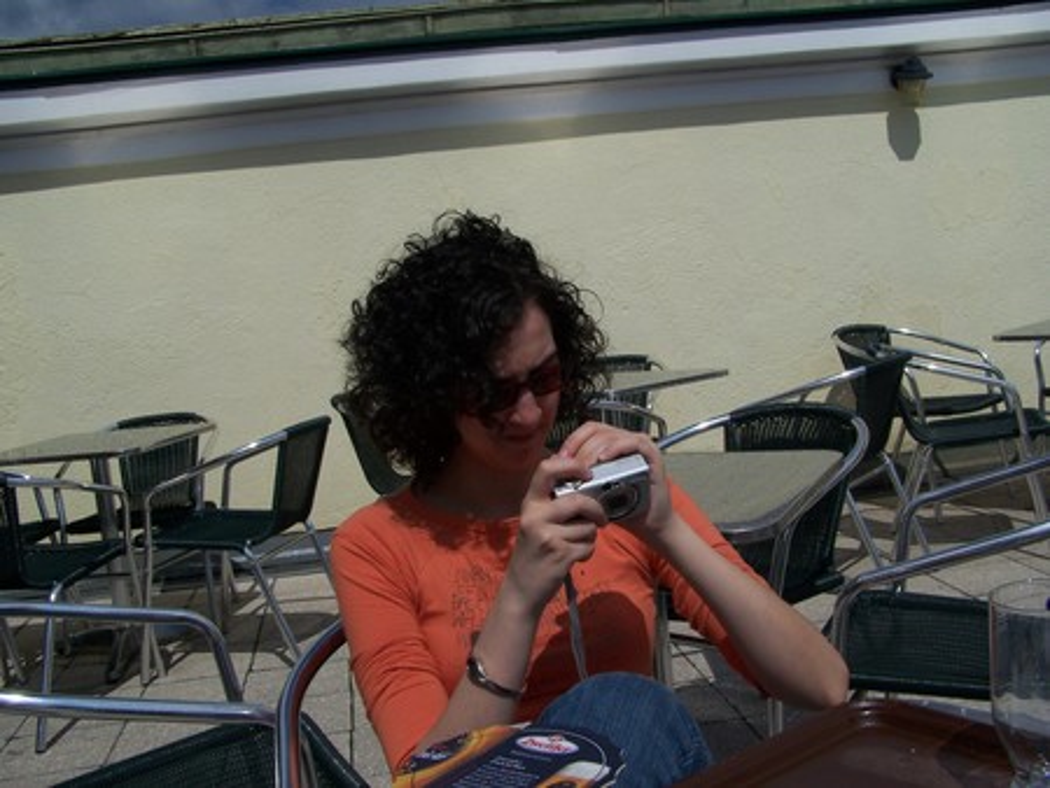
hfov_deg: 49.0
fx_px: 1153
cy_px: 394
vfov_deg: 37.8
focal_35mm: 38
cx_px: 525
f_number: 5.6
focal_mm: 6.3
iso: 80
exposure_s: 1/1600
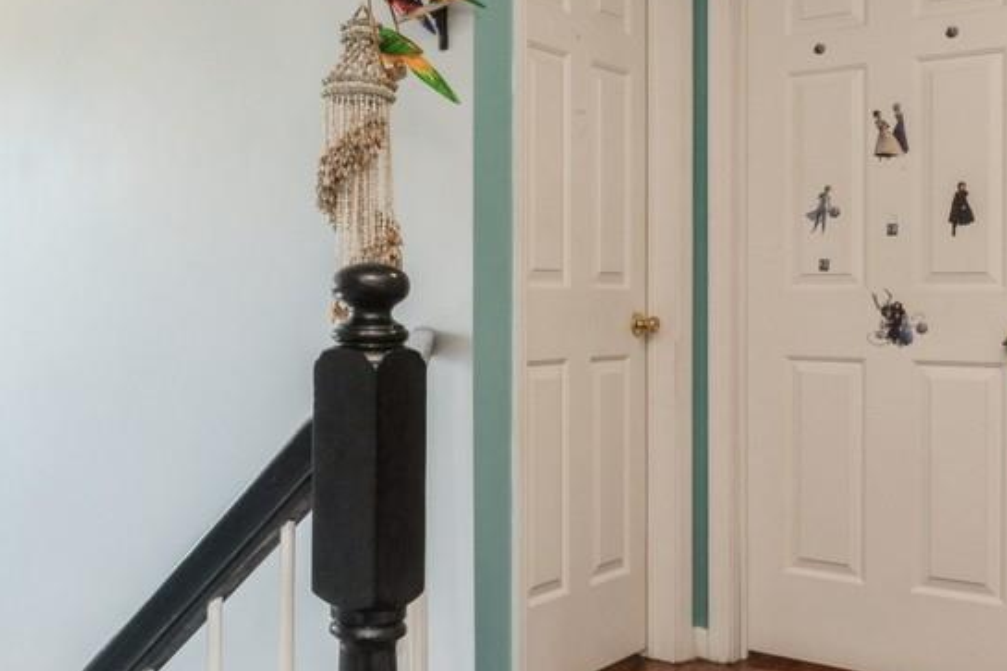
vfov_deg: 30.4
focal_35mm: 44
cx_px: 320
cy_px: 281
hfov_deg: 43.8
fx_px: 1230
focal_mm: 15
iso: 400
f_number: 11
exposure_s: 1/25
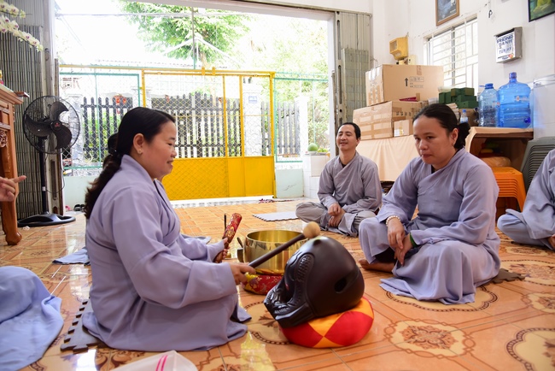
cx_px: 278
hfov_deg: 73.7
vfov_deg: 53.2
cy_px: 186
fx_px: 370
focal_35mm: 24
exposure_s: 1/40
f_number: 4.5
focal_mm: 24
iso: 640
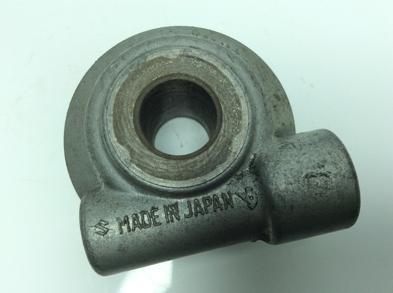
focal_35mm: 32
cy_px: 146
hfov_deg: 56.9
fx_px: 363
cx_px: 196
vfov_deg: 44.0
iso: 32
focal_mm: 3.3
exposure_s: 1/287
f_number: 2.4
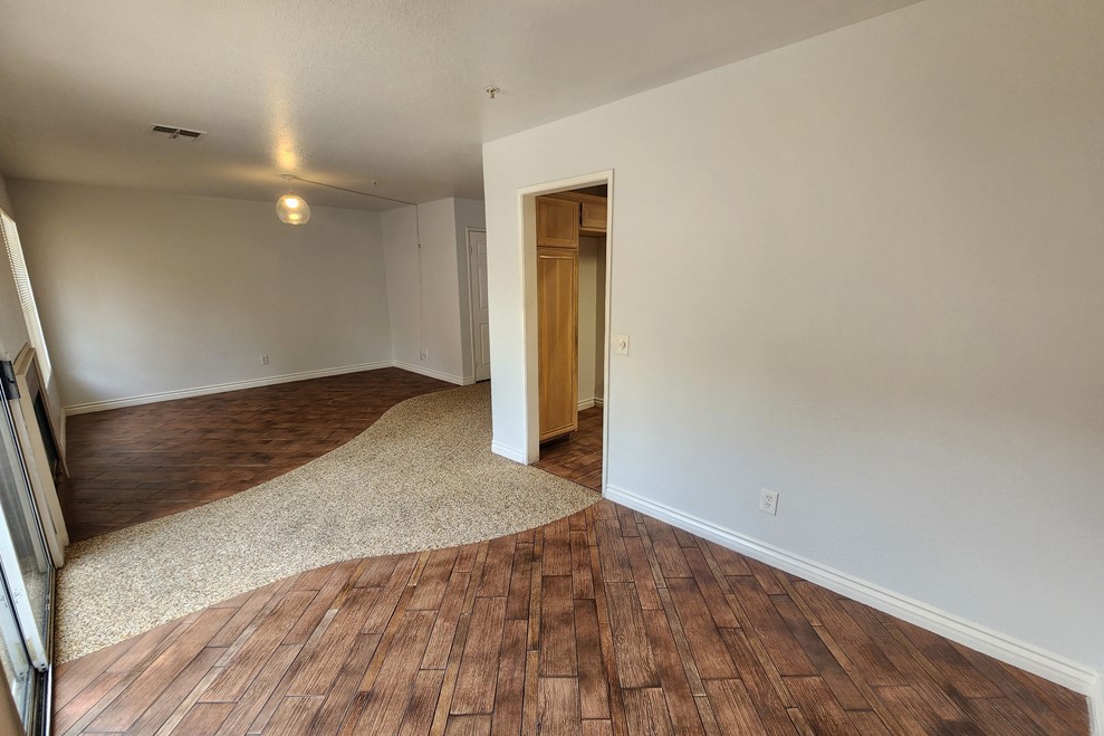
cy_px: 384
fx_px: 429
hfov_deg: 104.3
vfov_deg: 81.1
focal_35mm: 14
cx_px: 549
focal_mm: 2.2
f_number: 2.2
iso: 80
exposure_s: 1/60
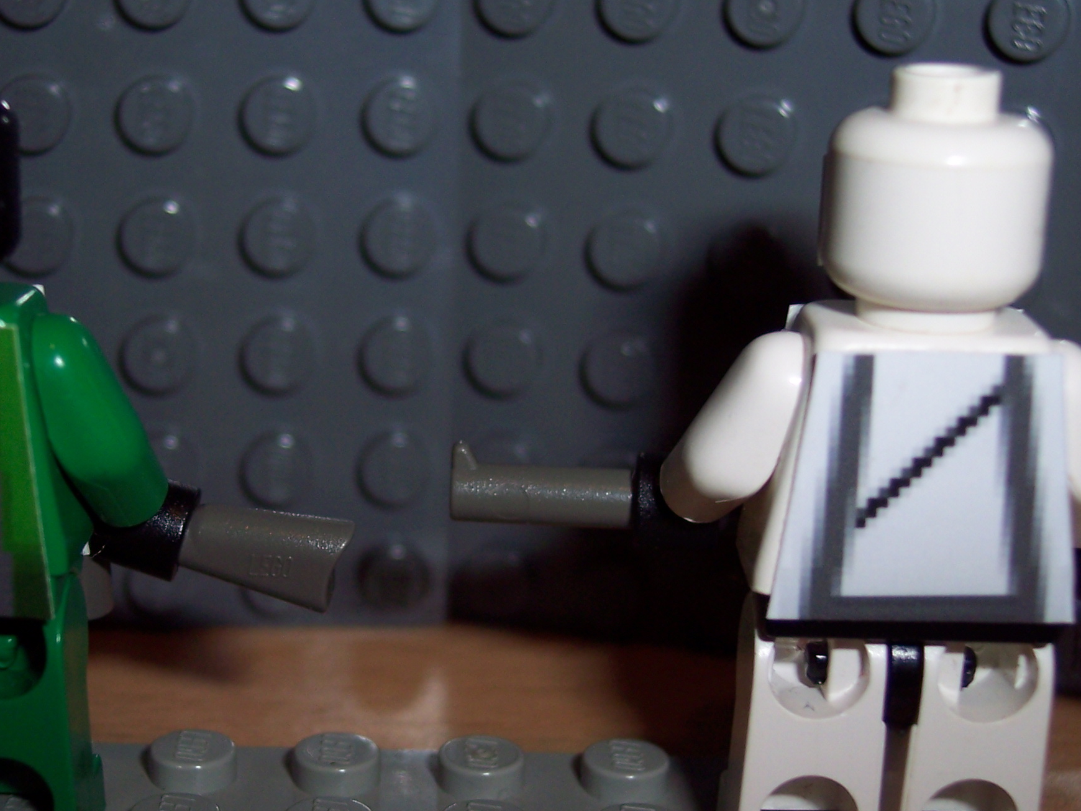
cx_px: 417
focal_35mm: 64
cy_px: 477
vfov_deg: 22.9
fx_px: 1999
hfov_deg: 30.2
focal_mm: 8
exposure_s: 1/60
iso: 100
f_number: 2.8
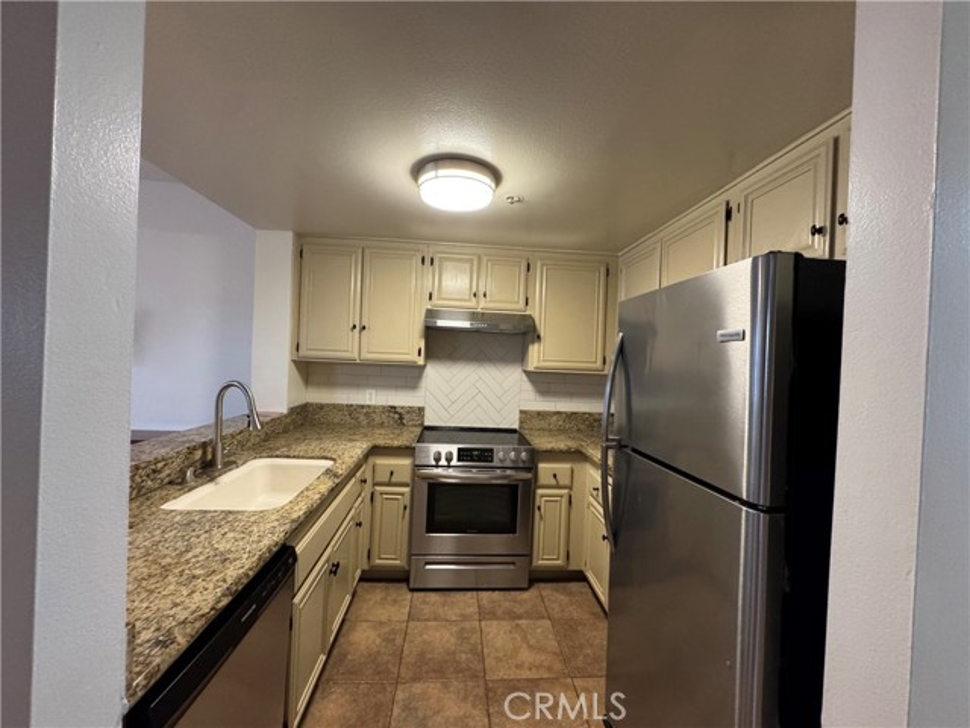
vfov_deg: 85.7
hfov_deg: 102.1
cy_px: 364
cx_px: 485
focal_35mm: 14
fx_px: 392
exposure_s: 1/60
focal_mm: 2.22
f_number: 2.2
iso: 640
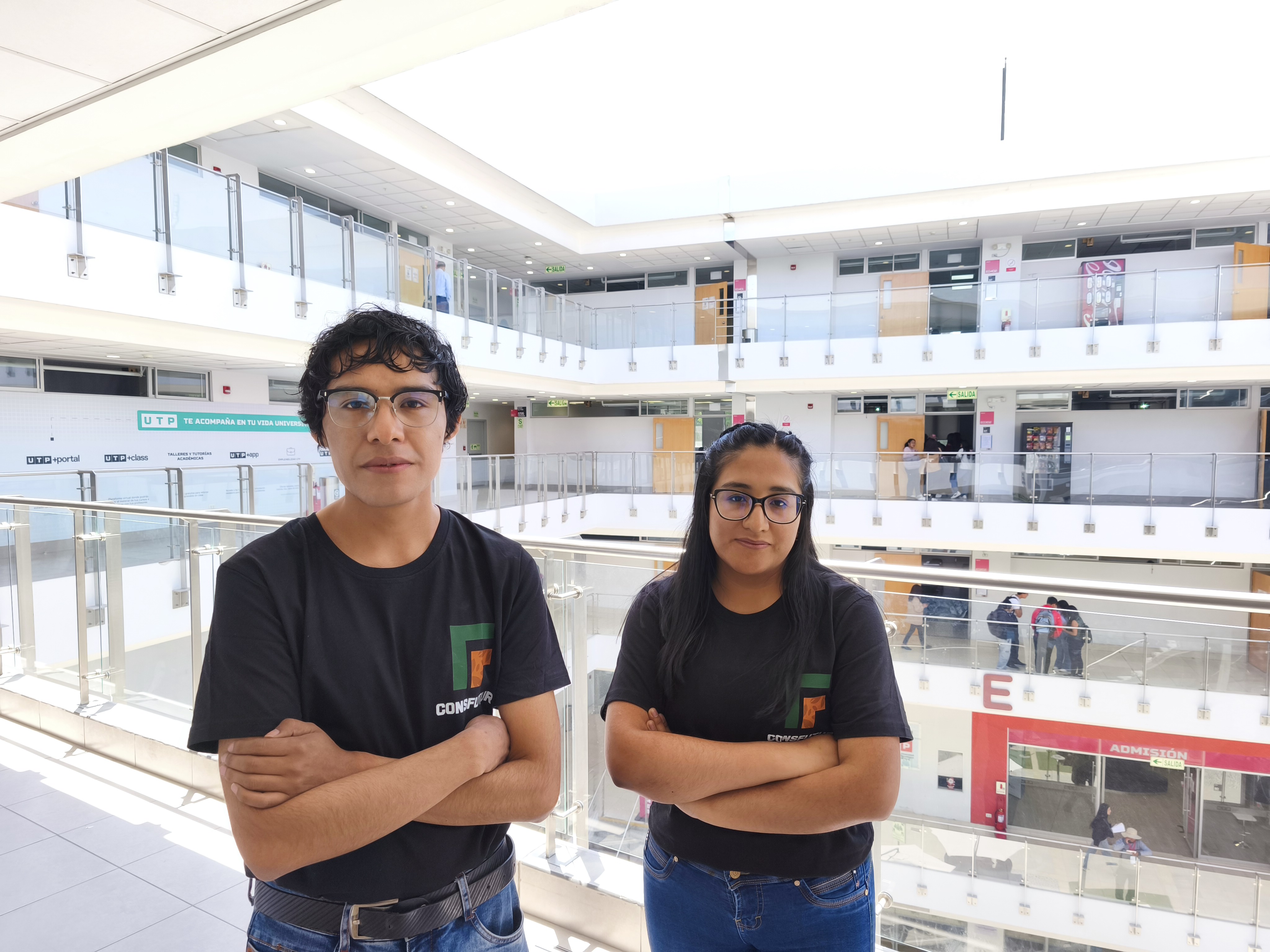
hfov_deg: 73.9
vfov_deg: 58.9
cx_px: 635
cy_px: 476
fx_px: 844
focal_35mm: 23
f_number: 1.7
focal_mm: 5.35
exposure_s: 1/302
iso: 80
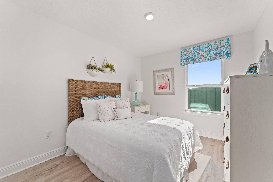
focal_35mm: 14
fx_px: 106
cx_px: 136
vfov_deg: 81.2
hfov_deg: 104.3
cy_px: 91
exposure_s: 1/20
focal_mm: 14
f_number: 8
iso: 100
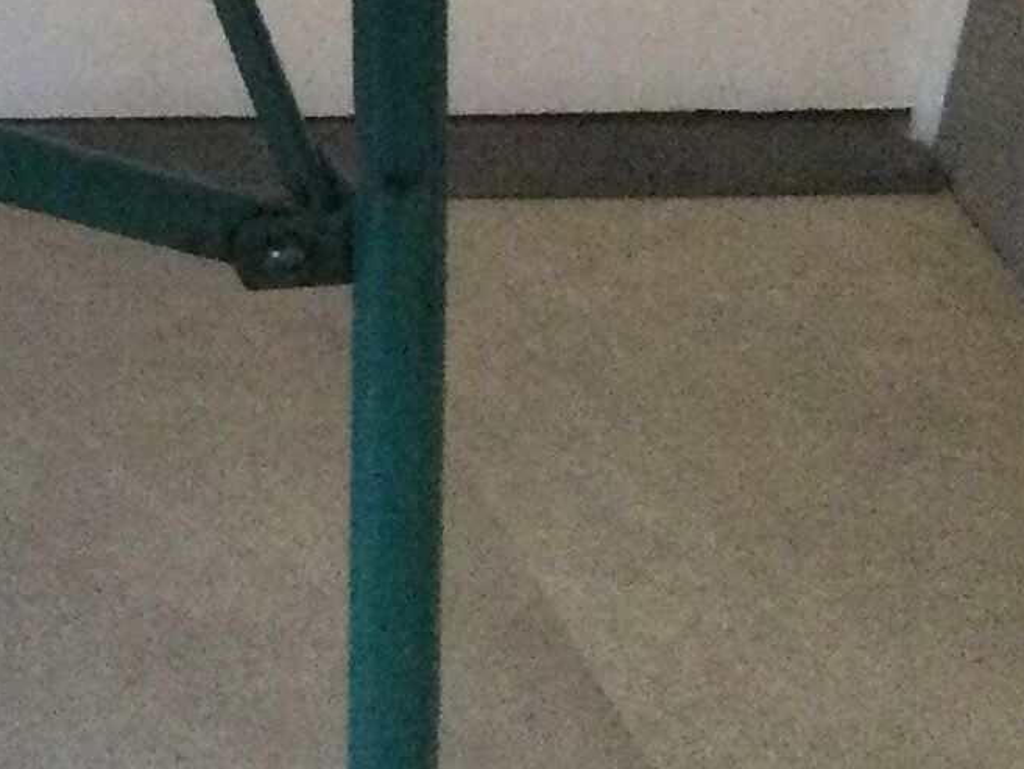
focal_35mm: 154
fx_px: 4556
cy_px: -916
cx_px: -1228
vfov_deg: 8.9
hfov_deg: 11.2
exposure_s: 1/20
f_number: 2.4
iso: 200
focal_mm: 3.3
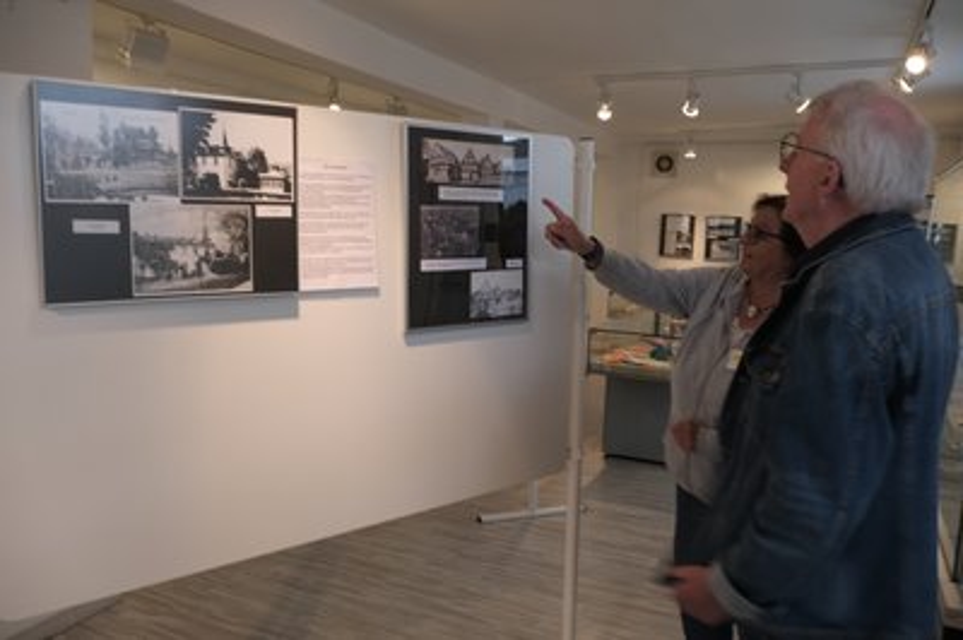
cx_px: 482
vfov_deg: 46.3
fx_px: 748
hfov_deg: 65.5
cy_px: 320
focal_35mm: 28
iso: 320
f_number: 6.4
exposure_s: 1/26
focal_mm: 18.5
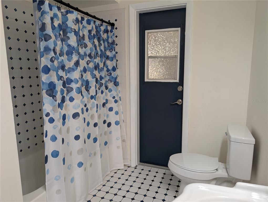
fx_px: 186
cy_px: 101
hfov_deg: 71.5
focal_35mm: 24
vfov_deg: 56.9
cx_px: 134
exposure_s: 1/120
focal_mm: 6.9
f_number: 1.68
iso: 23
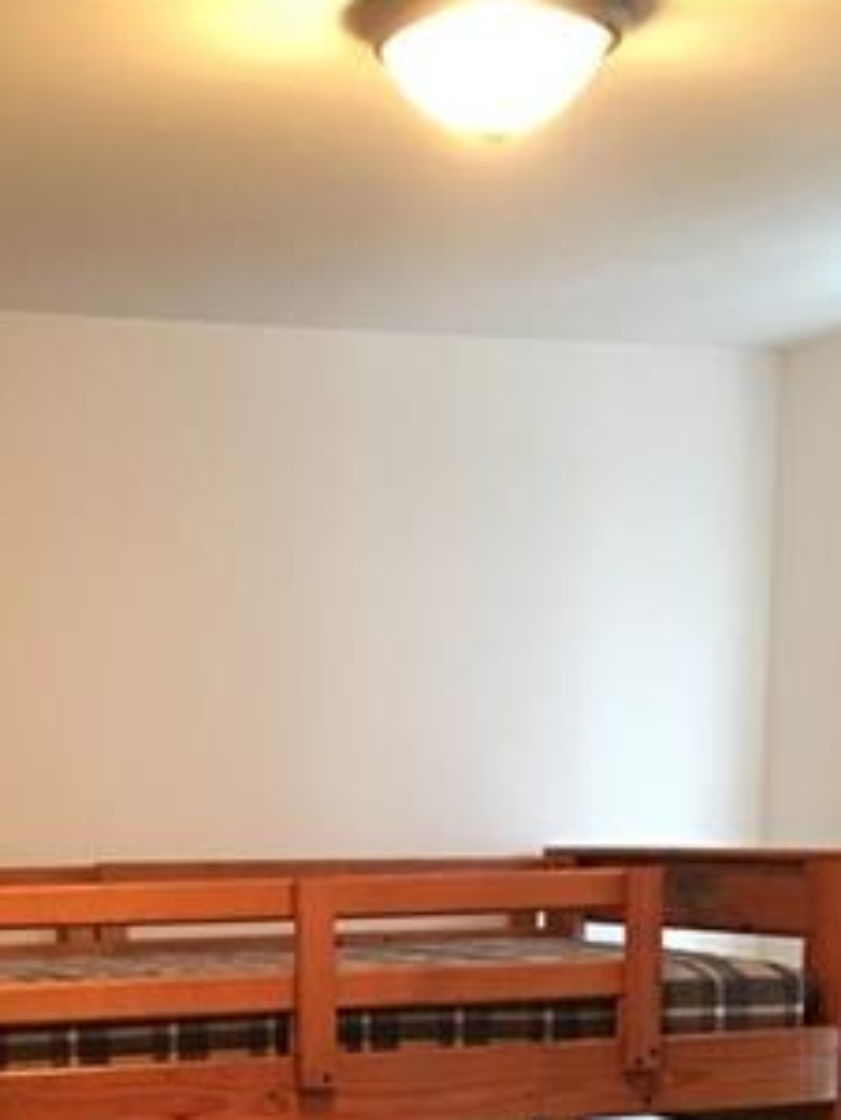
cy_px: 1410
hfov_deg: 19.8
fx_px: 2395
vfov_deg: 23.6
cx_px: 205
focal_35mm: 74
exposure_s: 1/4
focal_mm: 4.15
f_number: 2.2
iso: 80
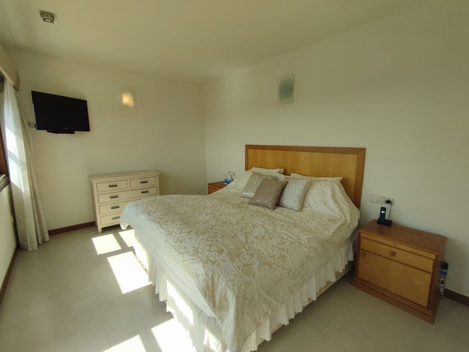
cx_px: 234
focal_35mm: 16
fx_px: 217
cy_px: 176
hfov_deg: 94.5
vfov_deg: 78.1
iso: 50
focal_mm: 1.65
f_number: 2.2
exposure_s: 1/640
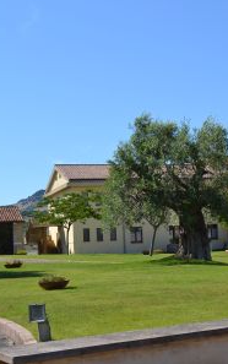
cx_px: 203
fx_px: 713
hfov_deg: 17.9
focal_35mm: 72
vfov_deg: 28.7
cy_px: 183
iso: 100
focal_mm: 31
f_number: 8
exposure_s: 1/320
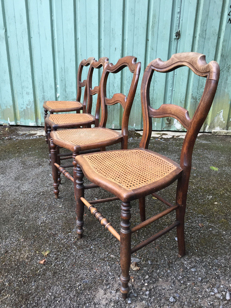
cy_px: 154
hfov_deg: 48.2
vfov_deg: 61.7
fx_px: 258
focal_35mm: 29
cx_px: 116
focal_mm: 4.15
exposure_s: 1/33
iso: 32
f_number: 2.2
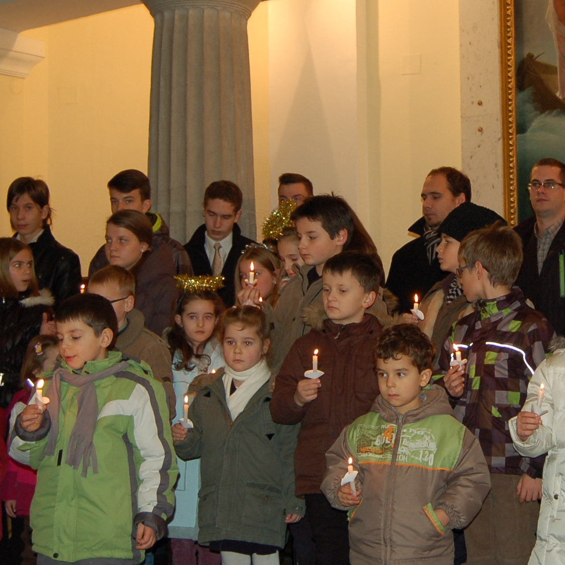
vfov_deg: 26.8
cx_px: 421
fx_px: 1182
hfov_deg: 26.6
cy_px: 207
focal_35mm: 64
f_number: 3.8
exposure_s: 1/60
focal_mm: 20
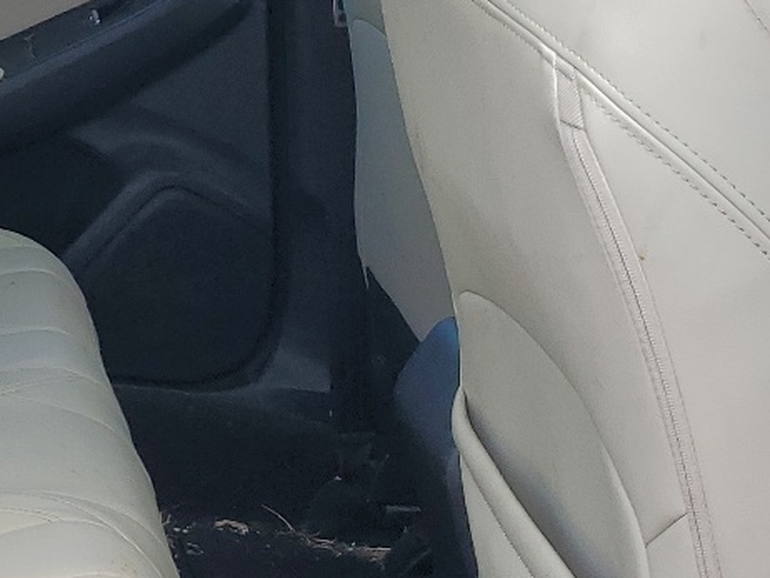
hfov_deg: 20.5
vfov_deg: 16.4
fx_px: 2003
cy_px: 273
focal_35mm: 90
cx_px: -135
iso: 50
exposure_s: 1/667
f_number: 1.5
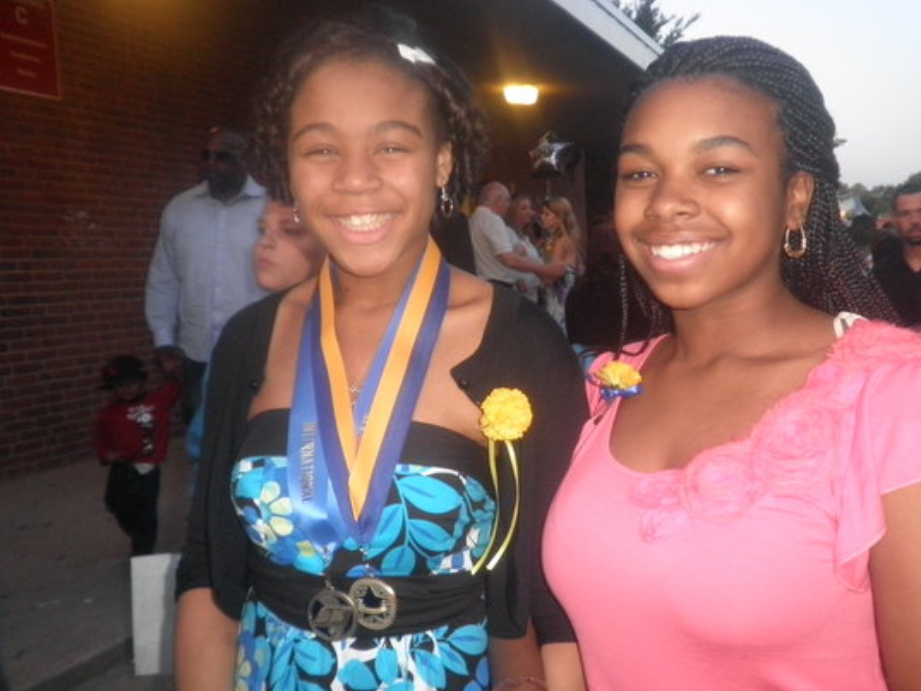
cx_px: 494
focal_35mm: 31
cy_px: 346
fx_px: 825
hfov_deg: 58.3
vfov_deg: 45.5
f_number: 2.6
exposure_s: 1/30
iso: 160
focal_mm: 4.65
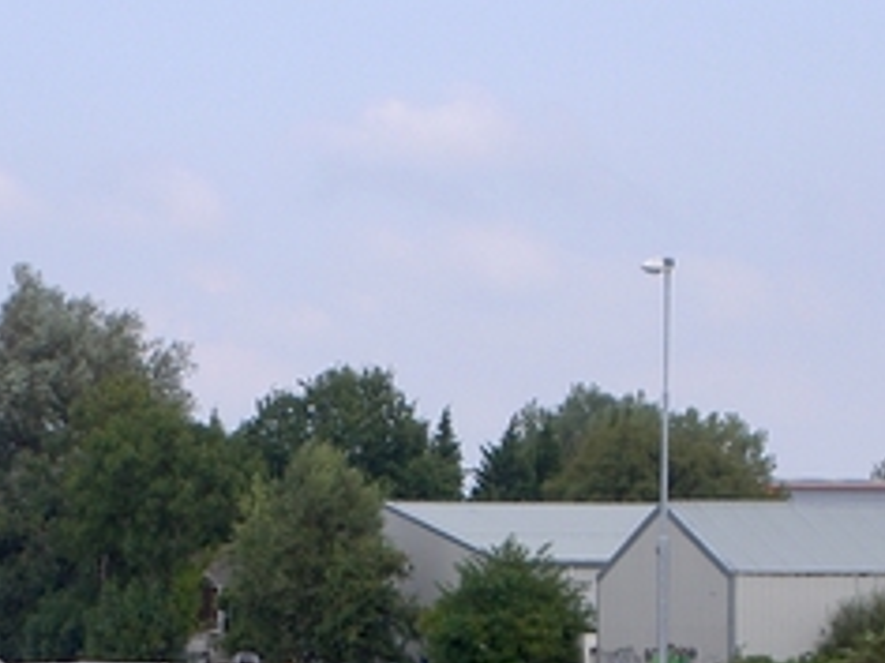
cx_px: 165
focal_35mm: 295
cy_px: 839
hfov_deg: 6.7
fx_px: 7542
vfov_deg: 5.0
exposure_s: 1/320
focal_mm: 24
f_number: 4.9
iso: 100
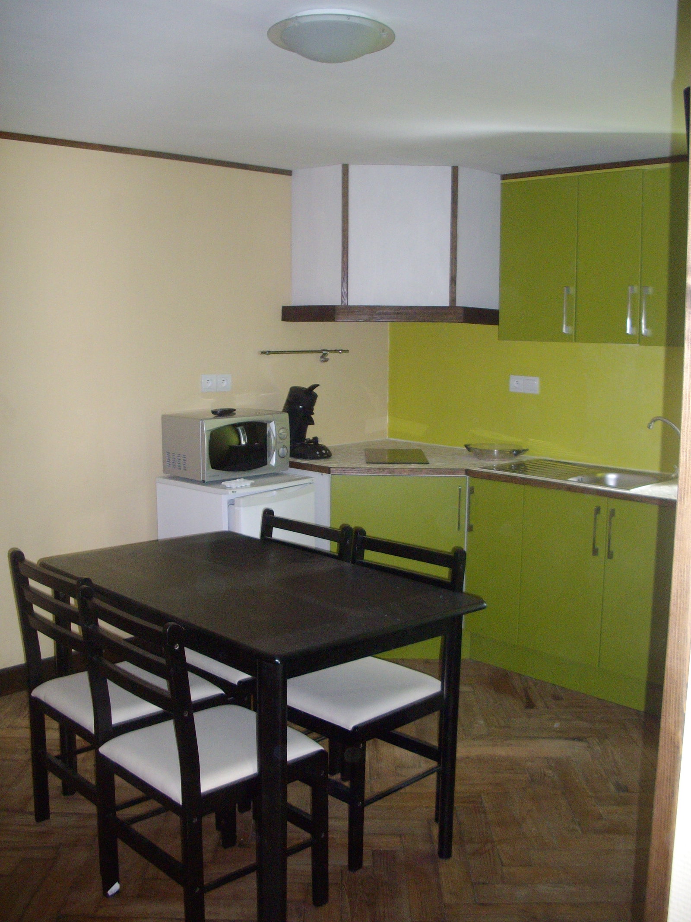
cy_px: 461
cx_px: 346
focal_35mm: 37
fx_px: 985
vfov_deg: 50.1
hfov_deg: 38.7
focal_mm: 6.2
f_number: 2.8
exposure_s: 1/50
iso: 254
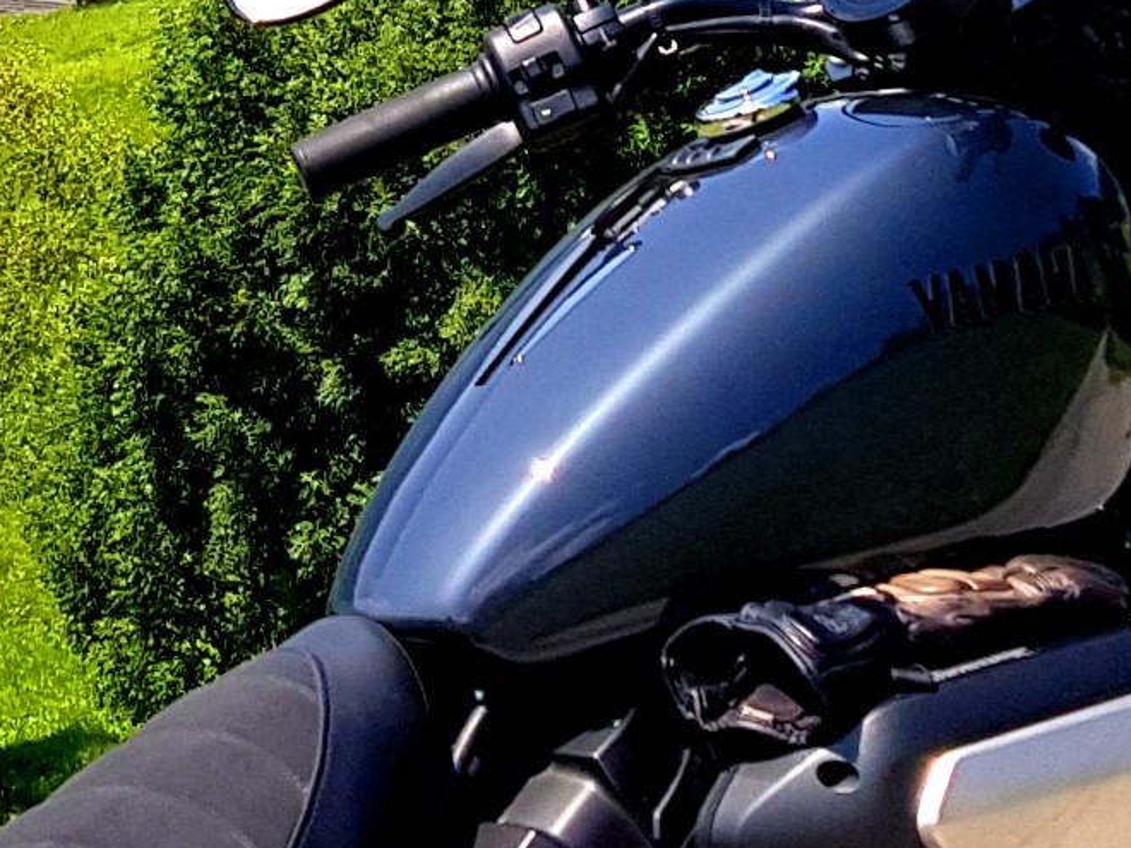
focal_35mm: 122
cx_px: 250
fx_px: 3986
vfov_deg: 11.1
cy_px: -815
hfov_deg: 16.1
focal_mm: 4.3
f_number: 1.7
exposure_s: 1/2352
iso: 40
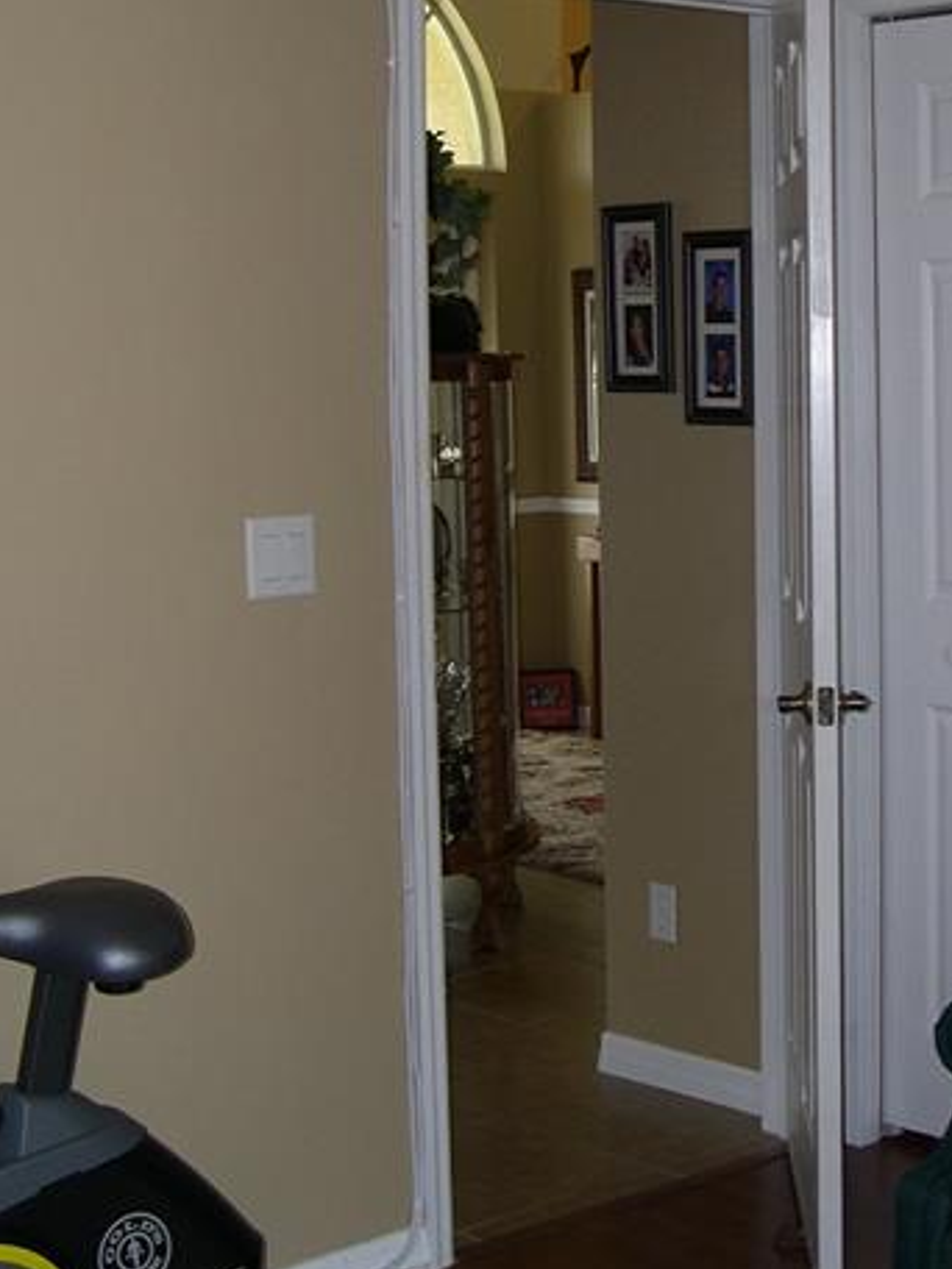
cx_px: 749
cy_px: 484
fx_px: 2347
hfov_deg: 22.6
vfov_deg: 30.2
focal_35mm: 64
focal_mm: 8
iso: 100
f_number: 2.8
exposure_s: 1/60
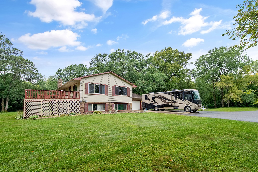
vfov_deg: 73.7
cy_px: 86
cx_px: 129
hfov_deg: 96.7
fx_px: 115
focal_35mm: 16
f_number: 5.6
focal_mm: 16
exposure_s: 1/1000
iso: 2500
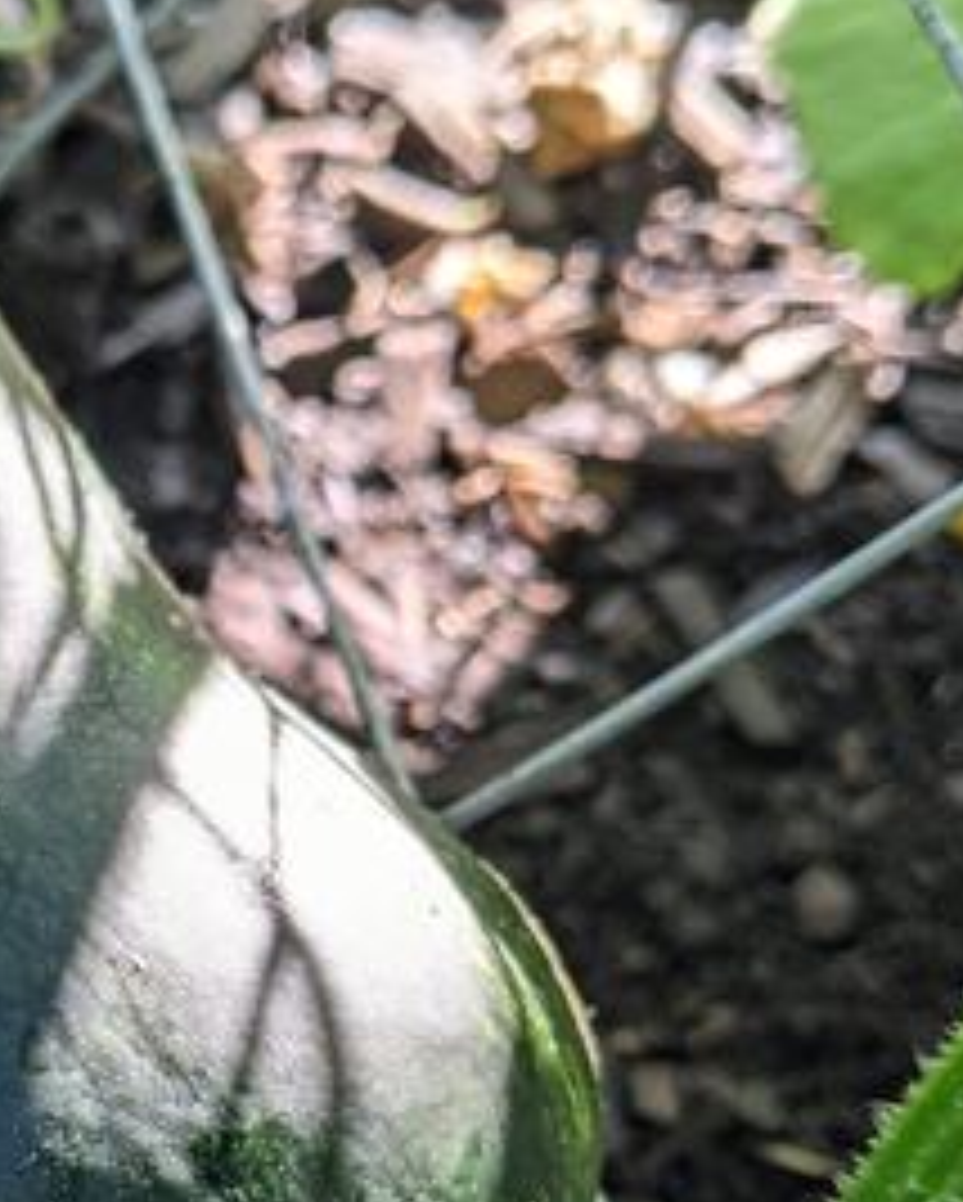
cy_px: 954
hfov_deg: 21.2
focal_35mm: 69
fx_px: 2455
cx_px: -70
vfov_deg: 27.0
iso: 48
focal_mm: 4.38
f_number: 1.73
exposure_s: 1/155
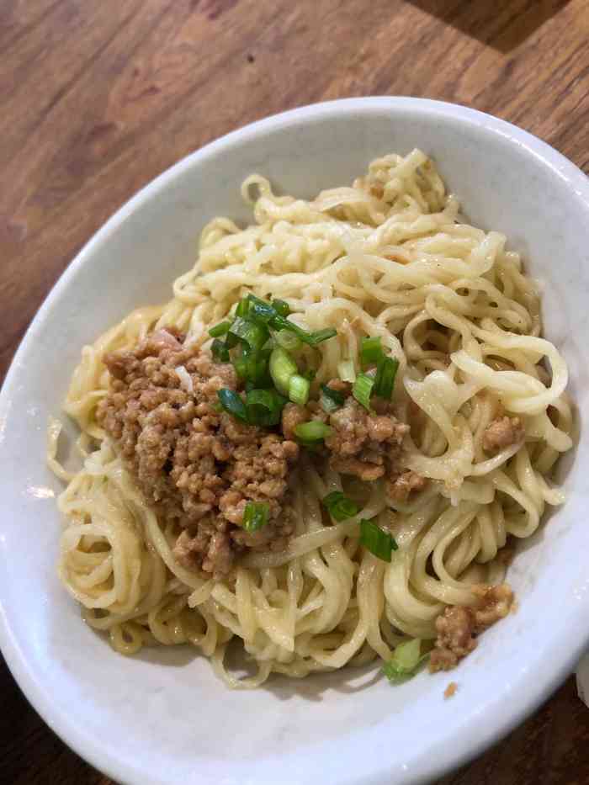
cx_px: 294
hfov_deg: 49.8
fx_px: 635
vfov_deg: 63.4
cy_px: 392
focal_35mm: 28
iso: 64
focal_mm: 3.99
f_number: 1.8
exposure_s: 1/17
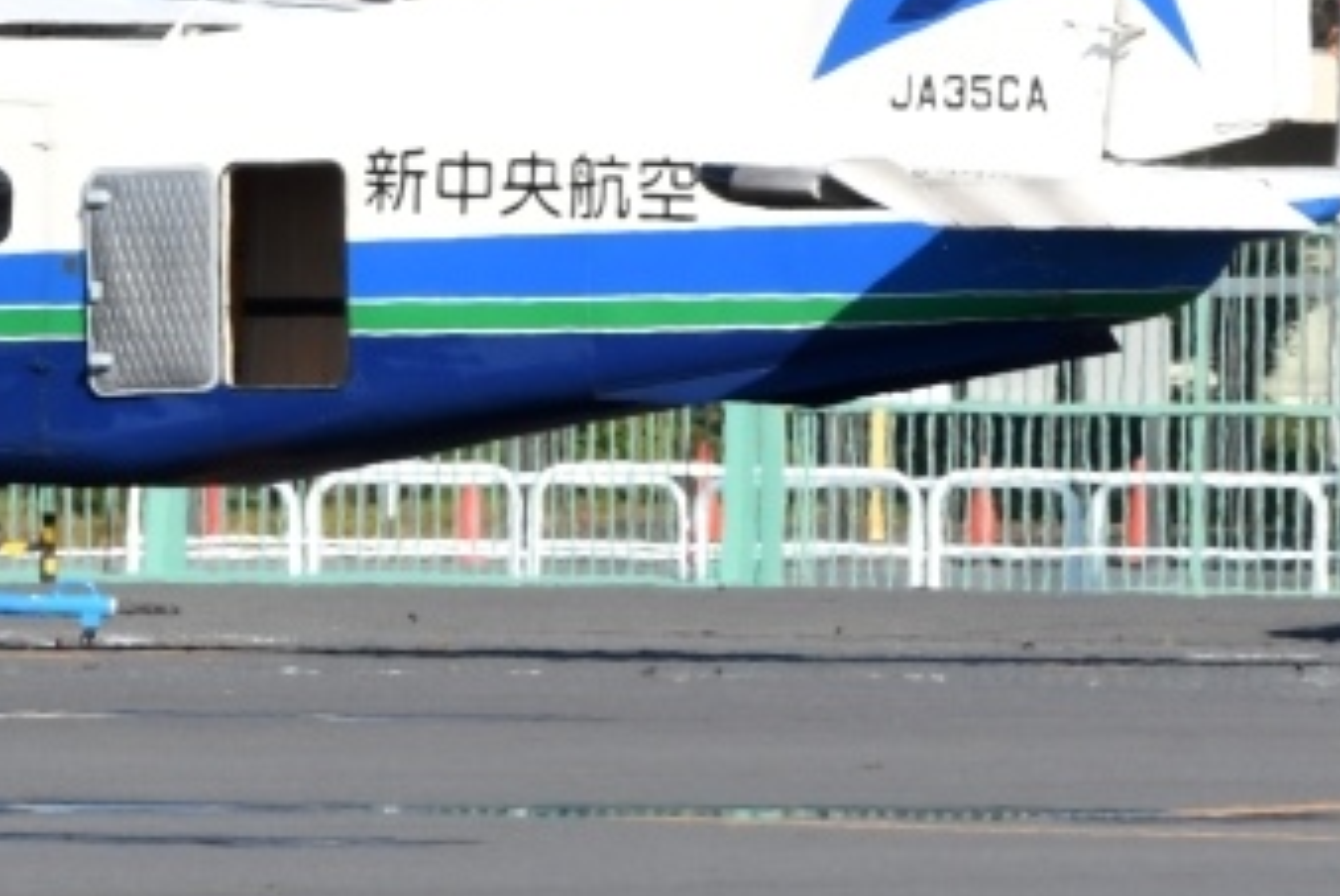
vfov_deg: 0.9
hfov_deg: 1.3
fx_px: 57482
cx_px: -385
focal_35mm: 1543
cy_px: 228
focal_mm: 340
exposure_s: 1/800
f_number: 8
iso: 400
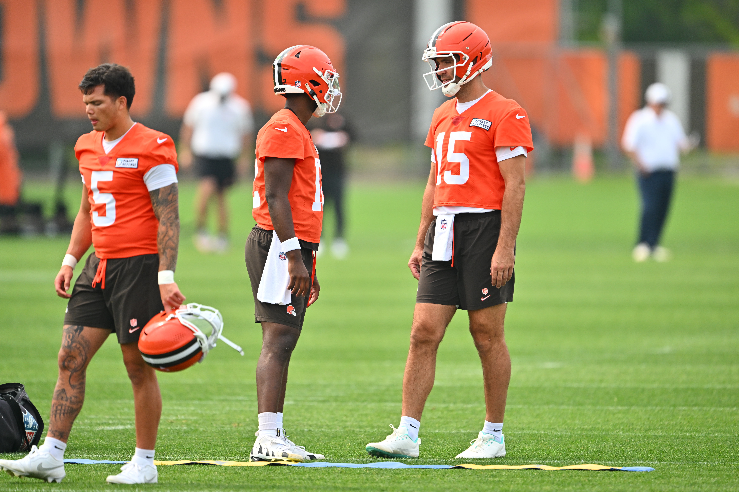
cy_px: 246
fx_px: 11495
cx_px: 370
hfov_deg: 3.7
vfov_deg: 2.5
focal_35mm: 560
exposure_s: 1/2500
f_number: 4
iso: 500
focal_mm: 560
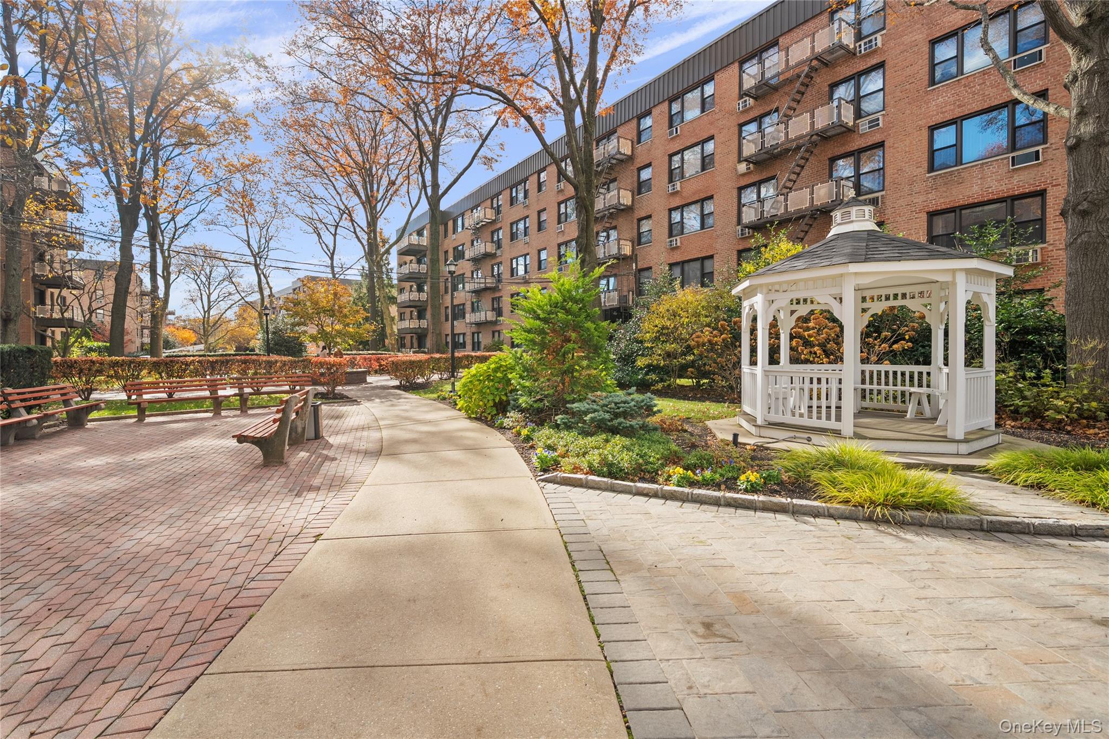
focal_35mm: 15
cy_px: 370
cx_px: 554
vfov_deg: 77.3
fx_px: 462
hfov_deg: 100.4
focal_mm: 15
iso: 500
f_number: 9
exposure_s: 1/160
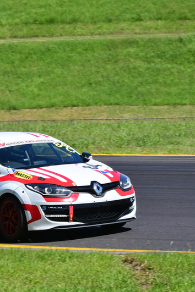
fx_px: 3672
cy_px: 146
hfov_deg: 3.0
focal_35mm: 452
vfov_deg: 4.6
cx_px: 7
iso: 500
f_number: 11
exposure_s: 1/640
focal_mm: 200
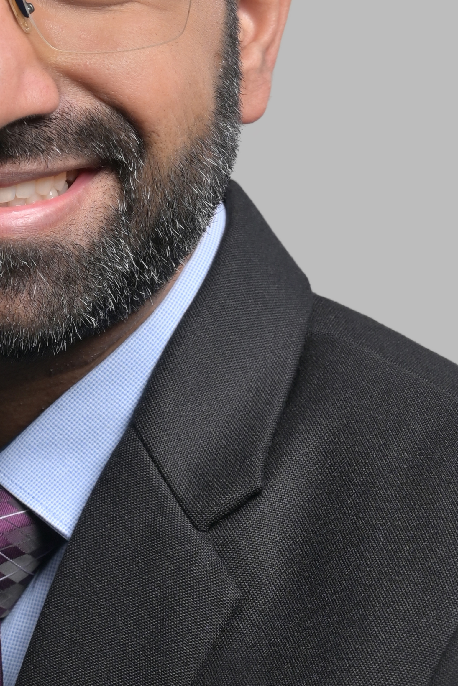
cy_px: 347
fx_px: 3451
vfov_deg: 11.4
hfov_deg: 7.6
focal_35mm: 181
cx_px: 43
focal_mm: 70
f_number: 6.3
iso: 100
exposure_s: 1/125
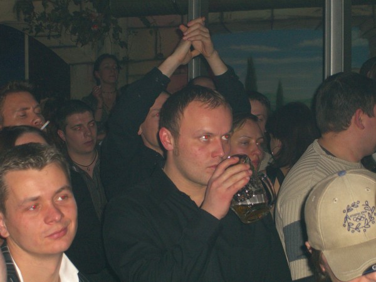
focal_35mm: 95
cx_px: 188
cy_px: 141
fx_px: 1032
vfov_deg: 15.6
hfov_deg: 20.7
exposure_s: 1/60
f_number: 4.8
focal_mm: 19.7
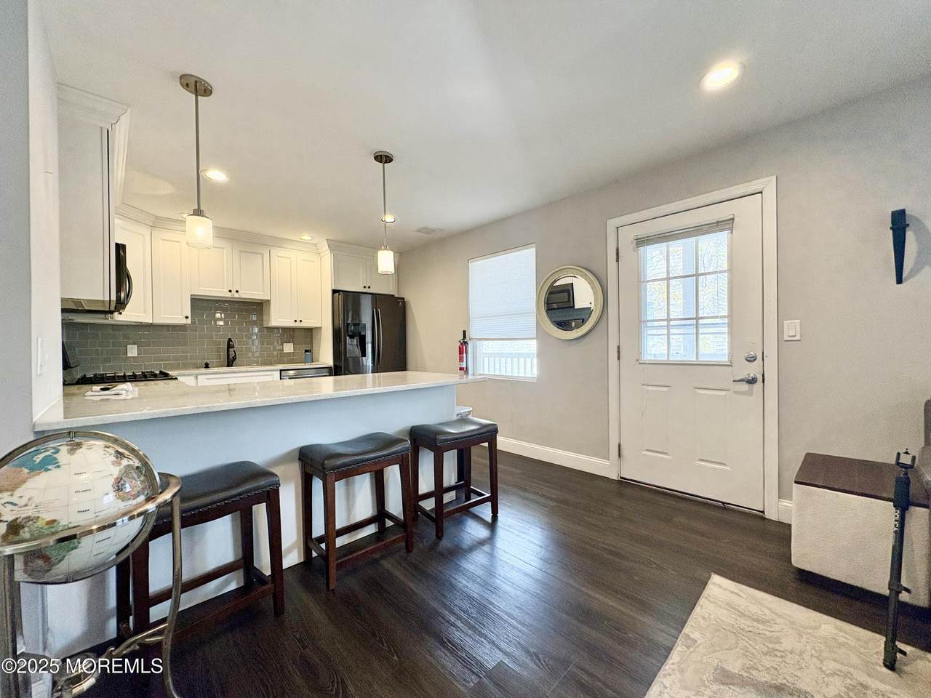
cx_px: 466
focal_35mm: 14
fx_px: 377
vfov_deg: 85.7
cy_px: 349
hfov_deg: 102.1
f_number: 2.2
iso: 200
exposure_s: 1/120
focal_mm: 2.22
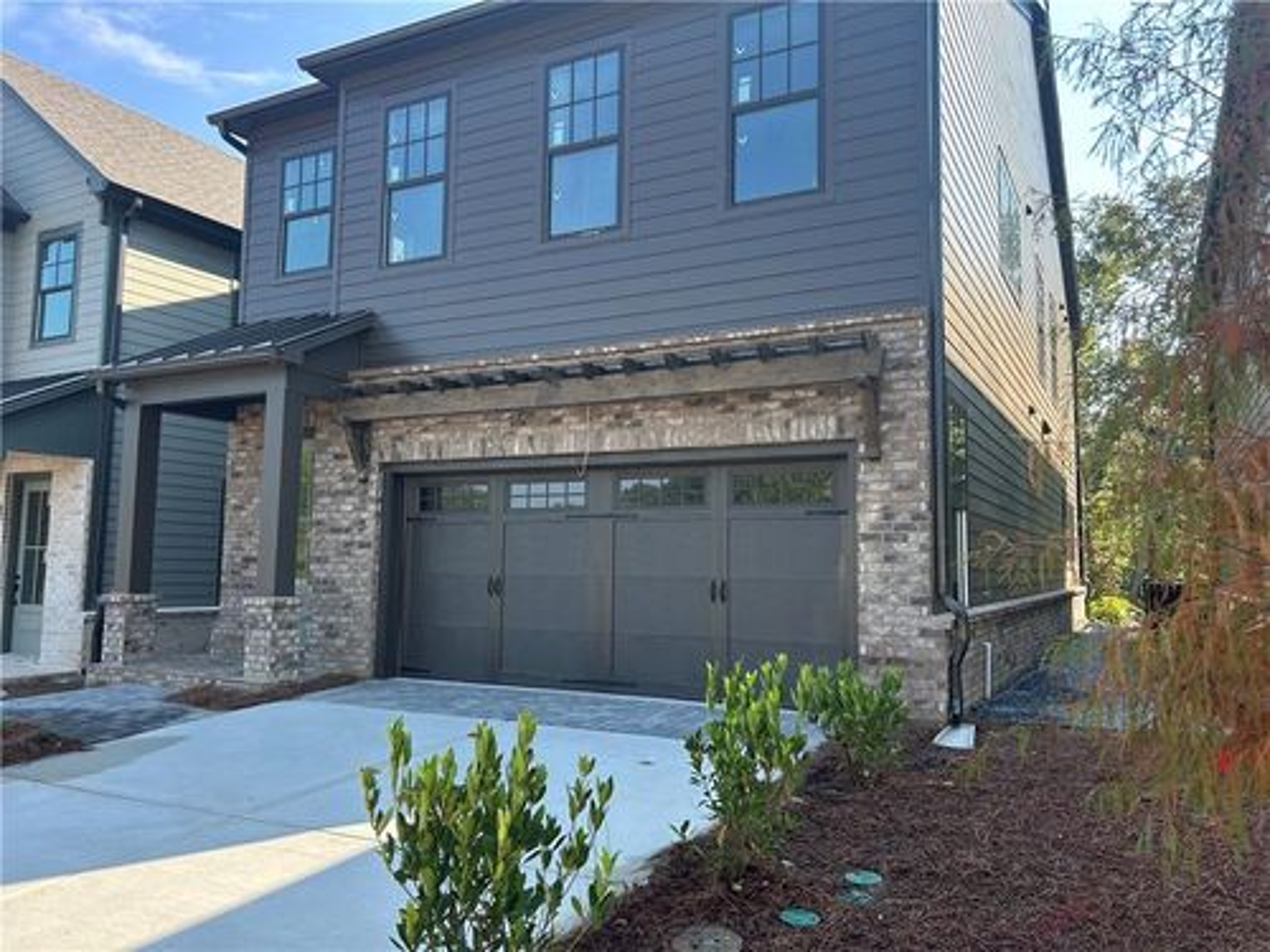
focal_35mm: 26
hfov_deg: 67.3
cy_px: 476
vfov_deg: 53.1
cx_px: 635
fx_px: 954
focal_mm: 5.7
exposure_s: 1/753
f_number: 1.5
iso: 50
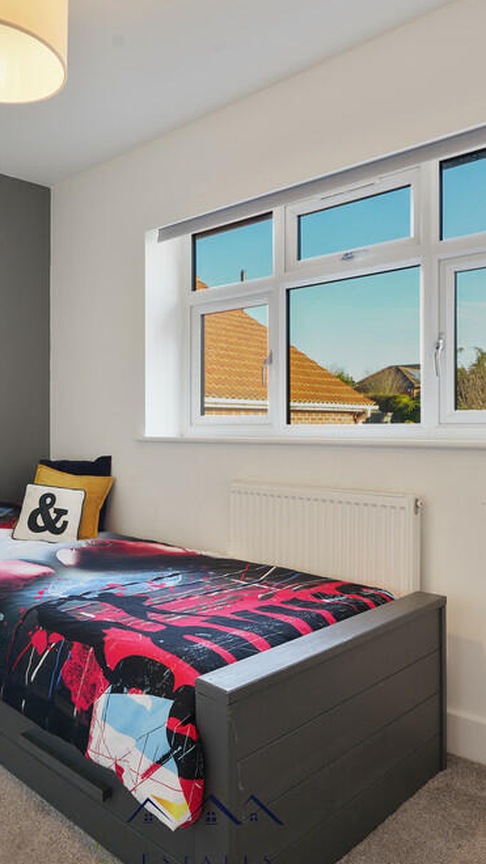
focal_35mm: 26
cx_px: 206
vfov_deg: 71.9
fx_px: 596
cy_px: 441
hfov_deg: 44.2
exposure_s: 1/1.67
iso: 100
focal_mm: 16
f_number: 9
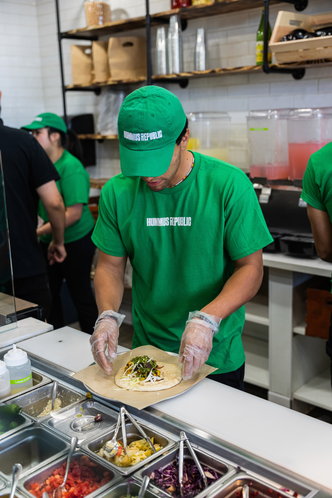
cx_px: 166
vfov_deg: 47.7
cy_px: 249
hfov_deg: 32.9
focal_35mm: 41
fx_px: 563
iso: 1250
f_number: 2.8
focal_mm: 40.7
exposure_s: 1/400
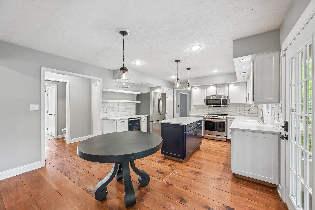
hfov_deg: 104.3
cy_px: 105
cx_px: 158
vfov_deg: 81.2
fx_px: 122
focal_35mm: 14
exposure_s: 1/6
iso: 400
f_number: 8
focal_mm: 14
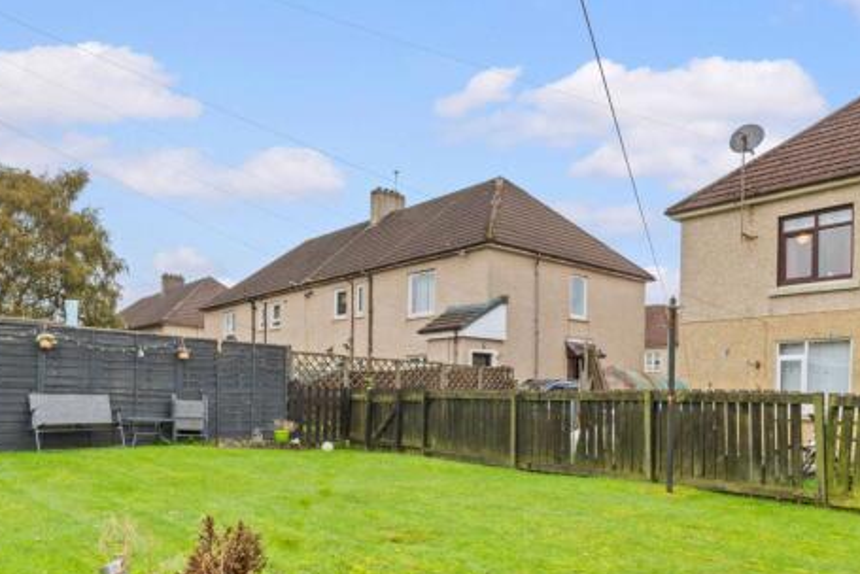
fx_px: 645
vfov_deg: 46.9
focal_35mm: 27
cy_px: 399
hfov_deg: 67.3
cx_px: 456
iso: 800
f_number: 22
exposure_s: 1/4
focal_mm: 12
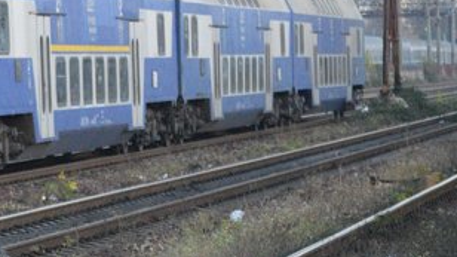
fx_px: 3452
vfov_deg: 4.3
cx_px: -88
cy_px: -17
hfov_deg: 7.5
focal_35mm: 285
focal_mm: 70
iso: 3200
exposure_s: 1/500
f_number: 4.2
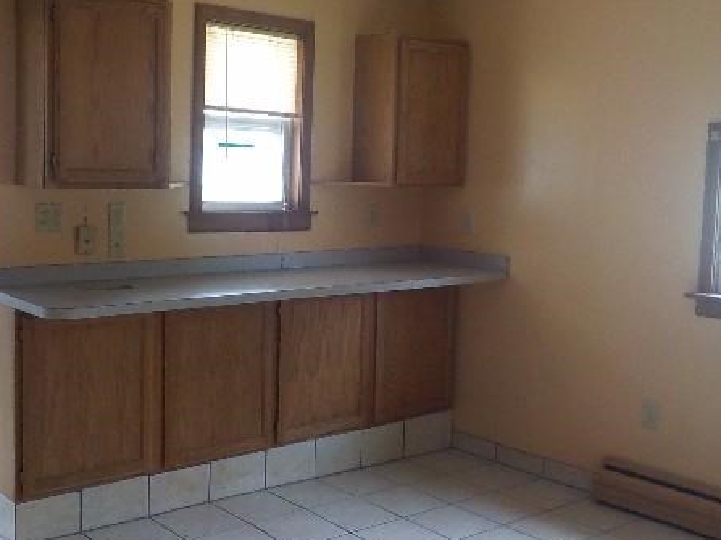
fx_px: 895
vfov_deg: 33.6
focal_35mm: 43
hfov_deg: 43.8
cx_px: 319
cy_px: 253
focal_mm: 4.1
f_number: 3.3
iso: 320
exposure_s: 1/30
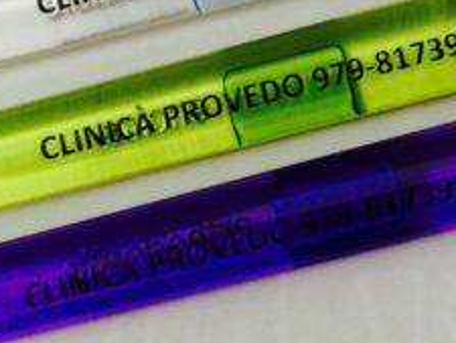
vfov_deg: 14.3
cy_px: -106
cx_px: 553
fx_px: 1305
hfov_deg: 18.7
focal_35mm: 99
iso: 80
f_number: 2.2
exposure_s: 1/33
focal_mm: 4.15
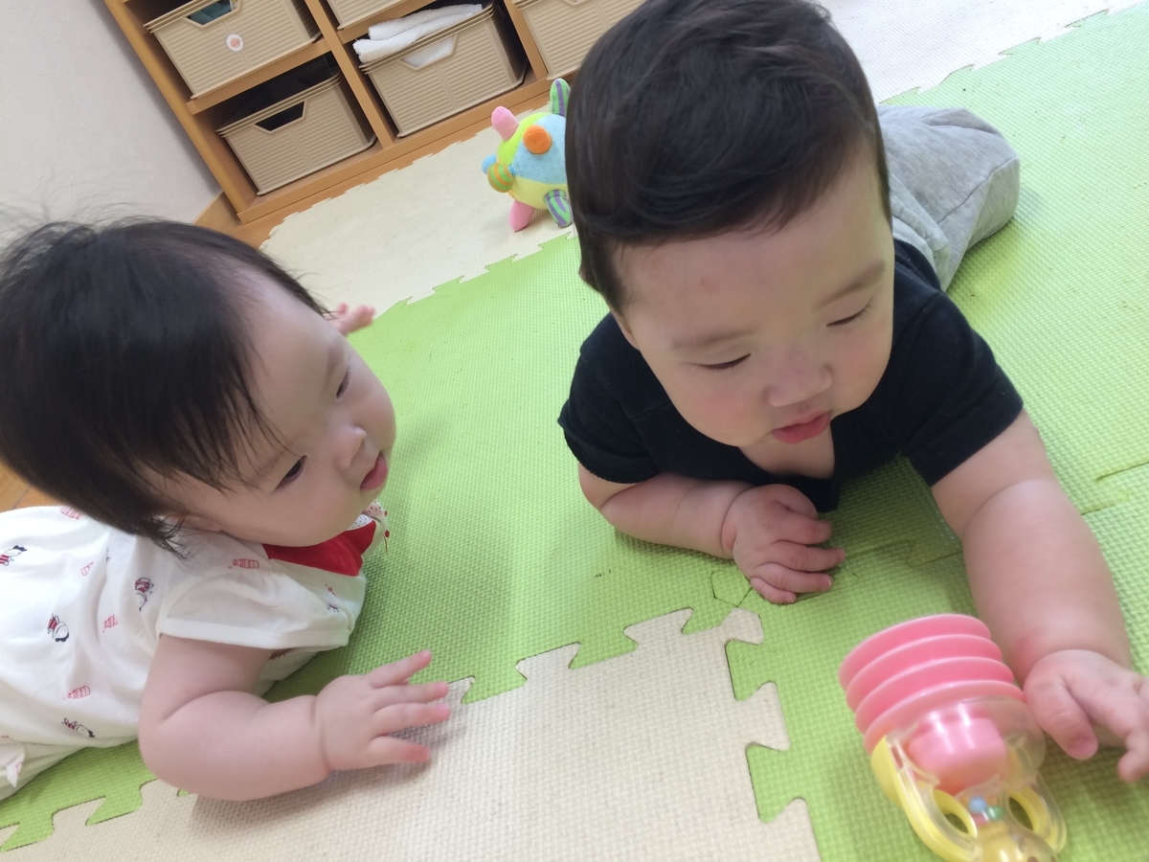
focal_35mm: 29
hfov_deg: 61.7
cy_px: 431
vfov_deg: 48.2
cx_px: 574
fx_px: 963
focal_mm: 4.15
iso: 40
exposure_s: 1/30
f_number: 2.2
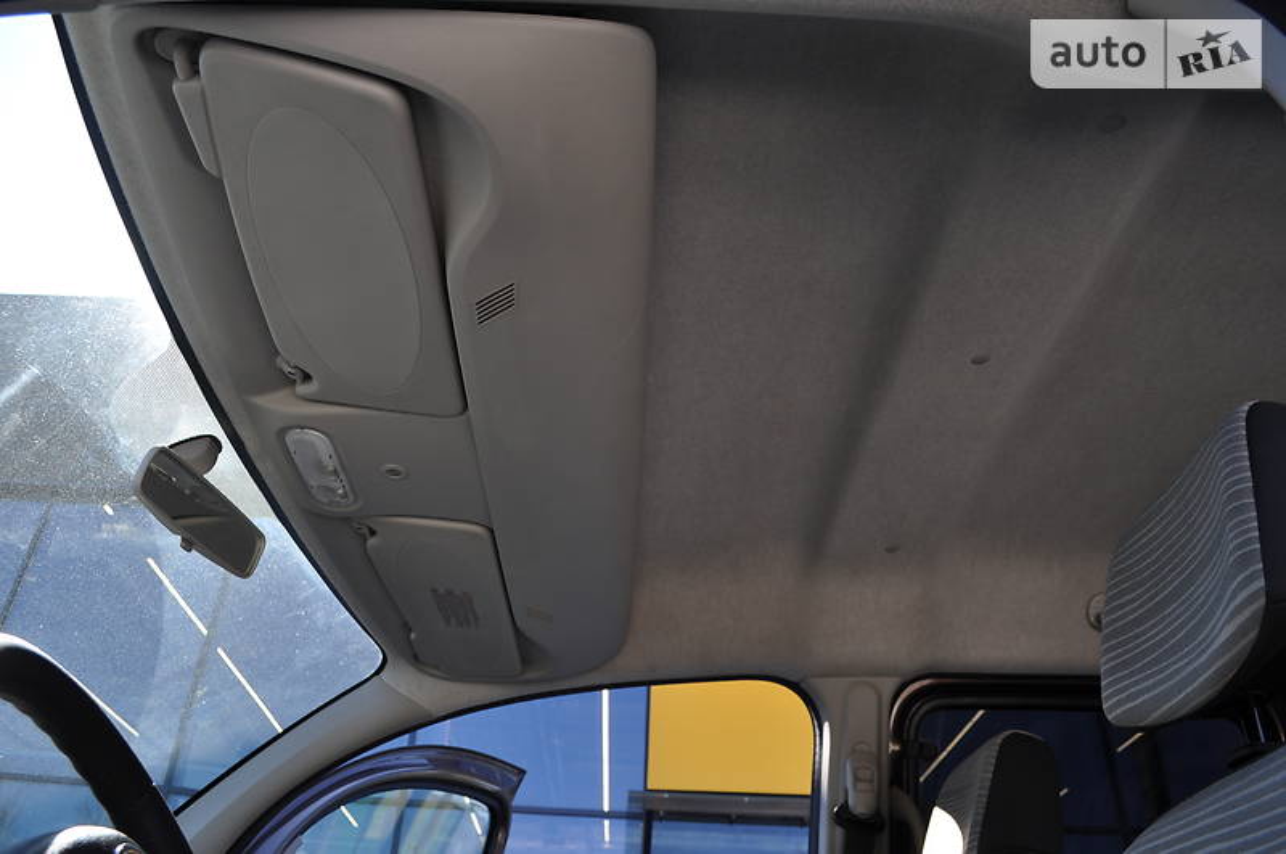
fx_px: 963
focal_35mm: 27
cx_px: 643
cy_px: 427
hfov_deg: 67.5
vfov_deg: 47.8
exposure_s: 1/200
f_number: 7.1
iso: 200
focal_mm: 18
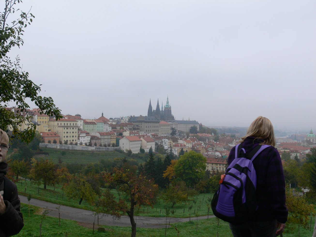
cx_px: 158
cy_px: 118
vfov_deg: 40.7
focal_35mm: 35
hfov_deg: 52.6
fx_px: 319
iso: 100
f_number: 5.6
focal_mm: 7.4
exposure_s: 1/160
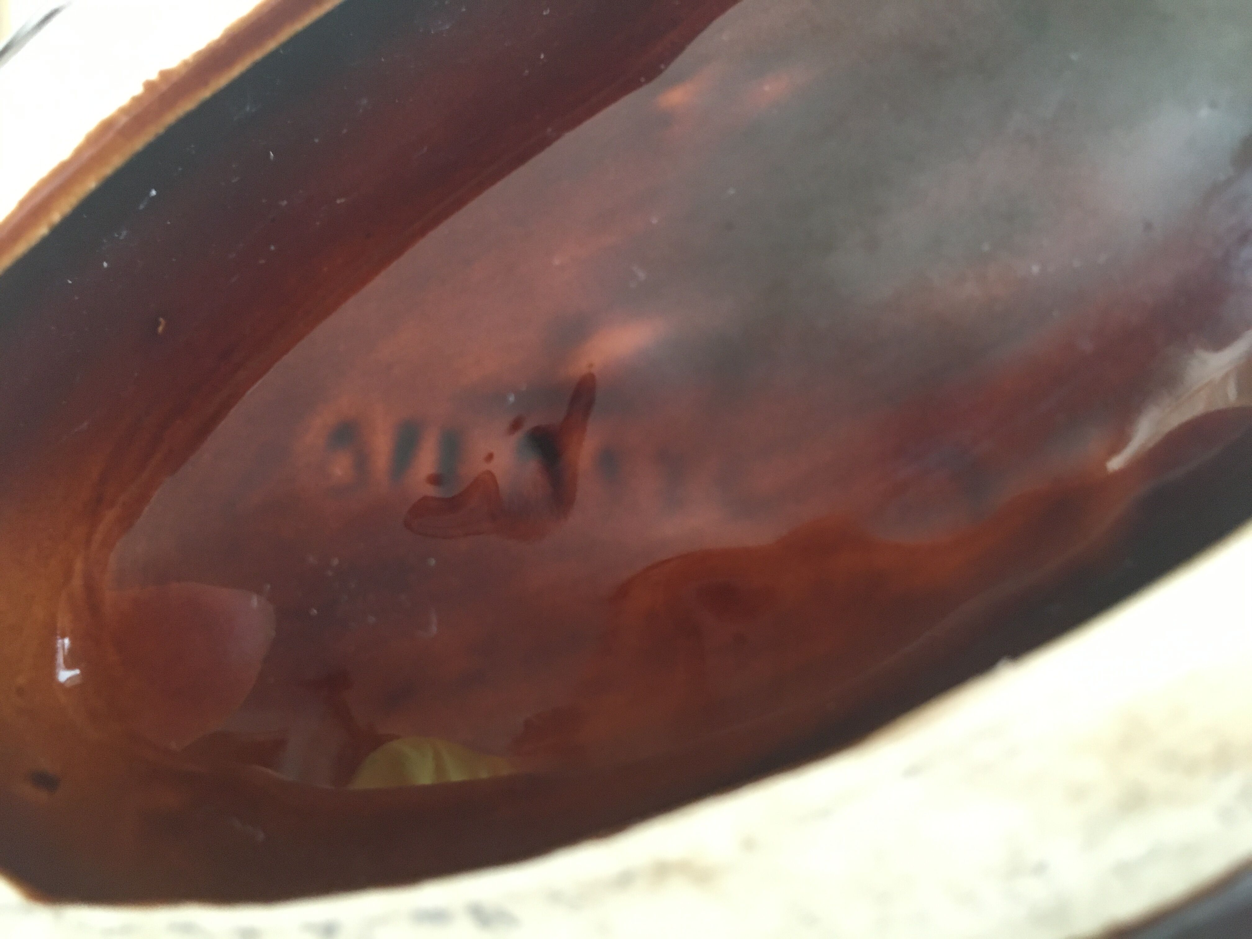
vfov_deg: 48.2
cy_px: 470
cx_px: 626
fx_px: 1049
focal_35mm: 29
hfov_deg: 61.7
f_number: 2.2
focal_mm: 4.15
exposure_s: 1/20
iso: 200
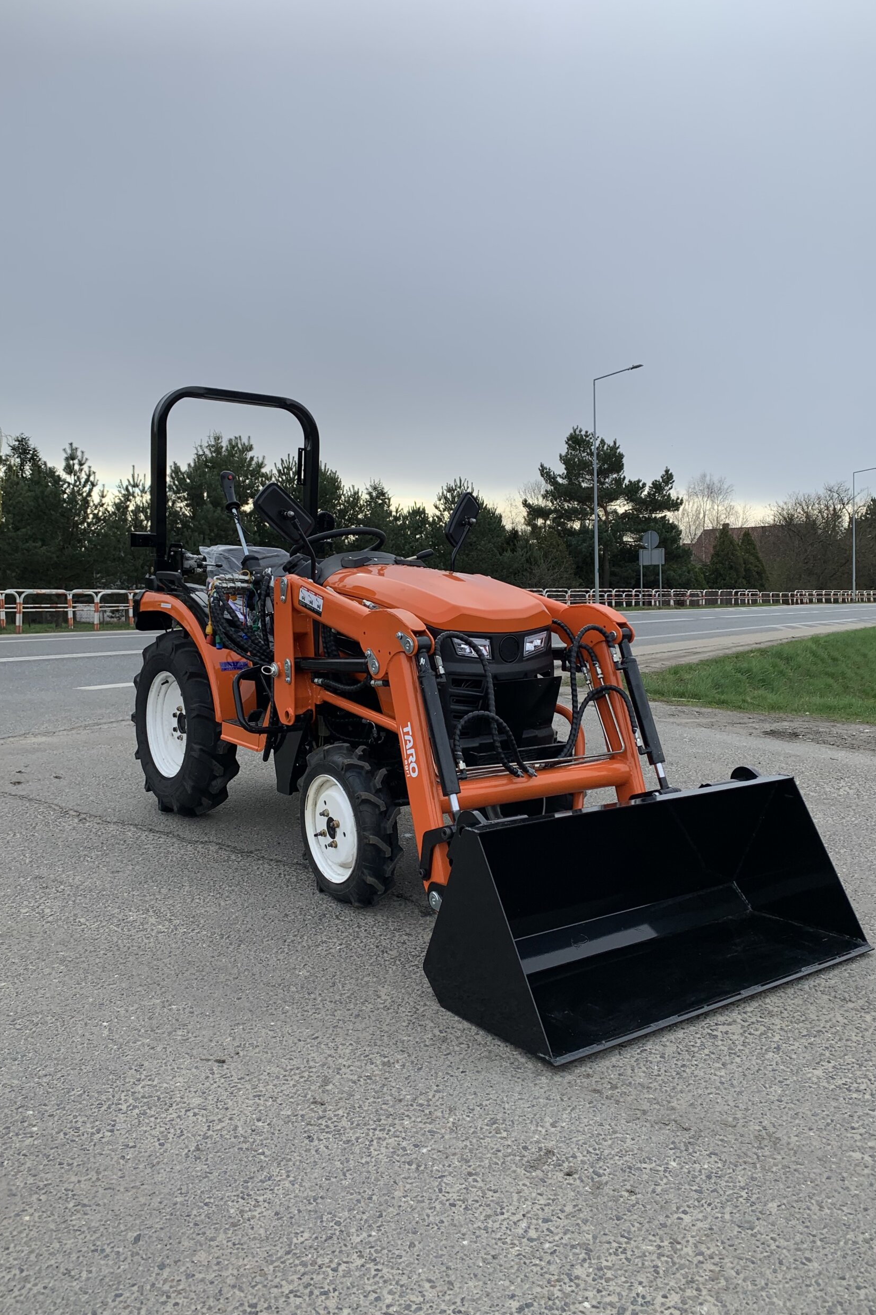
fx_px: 1022
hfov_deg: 46.4
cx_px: 437
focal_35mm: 28
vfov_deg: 65.5
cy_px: 643
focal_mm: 4.25
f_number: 1.8
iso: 25
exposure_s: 1/1250
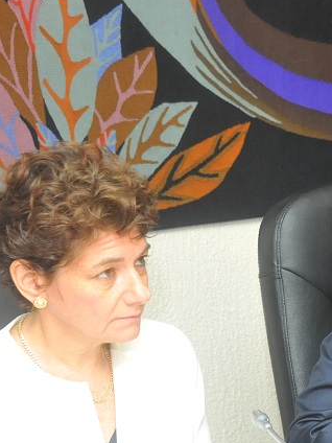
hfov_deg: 10.6
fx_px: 1714
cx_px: 508
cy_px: 349
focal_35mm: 134
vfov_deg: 14.6
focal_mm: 52
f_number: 5.6
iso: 1600
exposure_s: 1/100
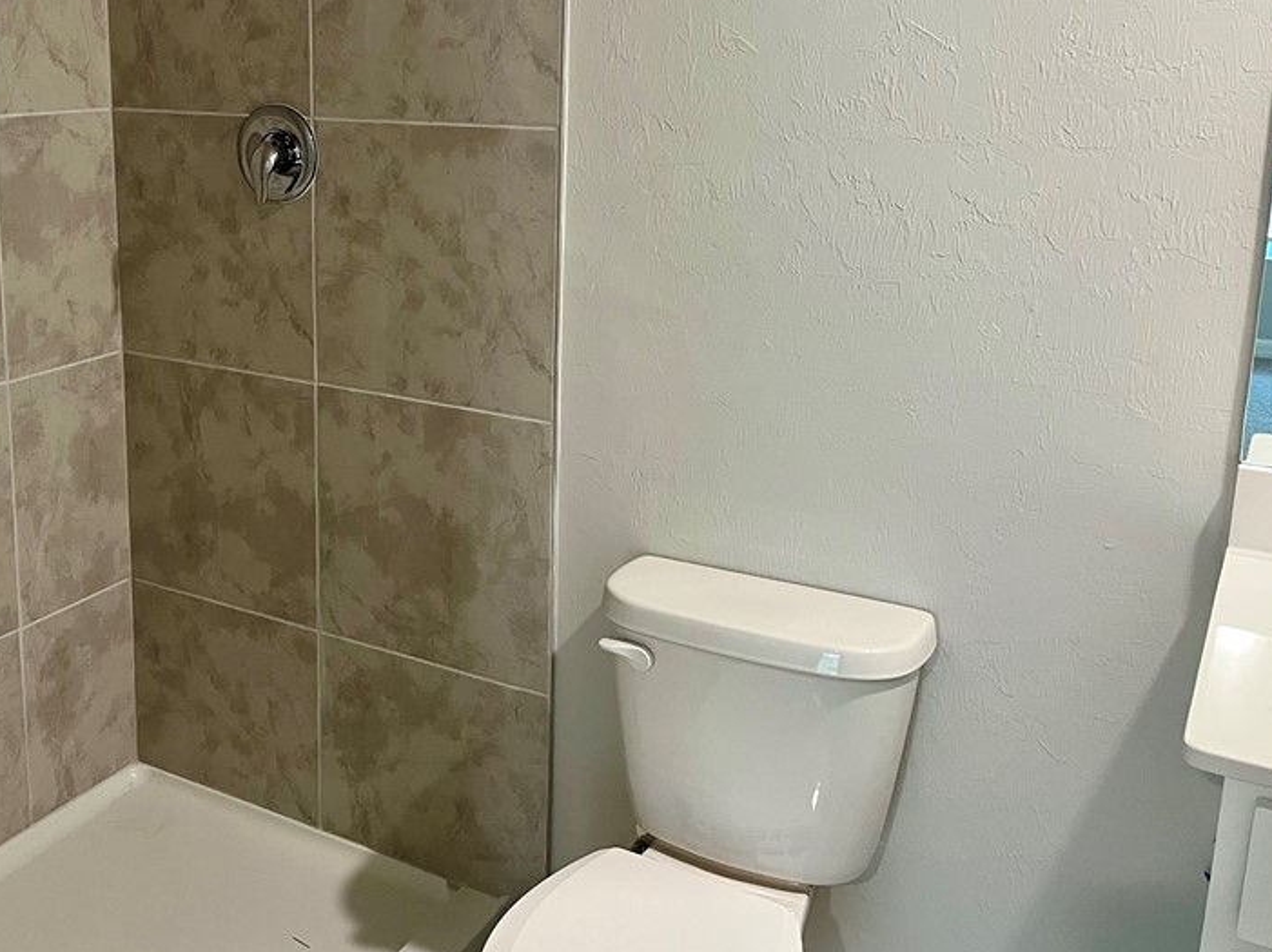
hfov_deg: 47.7
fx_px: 1396
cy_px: 319
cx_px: 368
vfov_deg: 37.3
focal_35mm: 38
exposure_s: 1/60
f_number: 1.6
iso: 200
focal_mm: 5.1
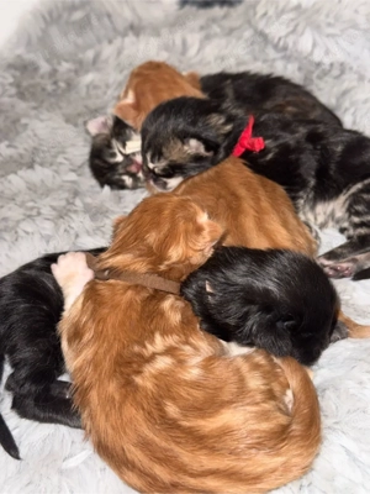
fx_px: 684
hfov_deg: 30.3
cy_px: 247
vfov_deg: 39.7
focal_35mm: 48
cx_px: 185
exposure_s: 1/4
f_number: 1.78
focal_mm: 6.76
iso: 64
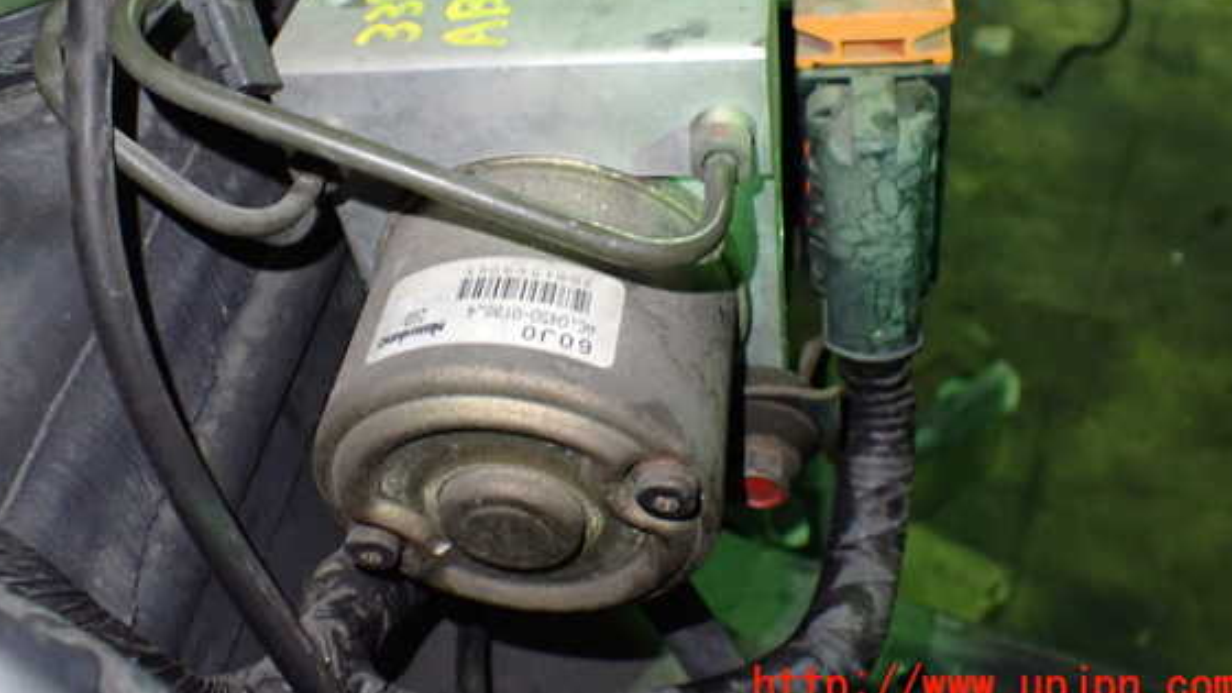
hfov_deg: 56.6
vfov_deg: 33.4
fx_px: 1143
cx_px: 590
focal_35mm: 35
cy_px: 220
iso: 800
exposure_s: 1/50
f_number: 2.3
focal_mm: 5.4
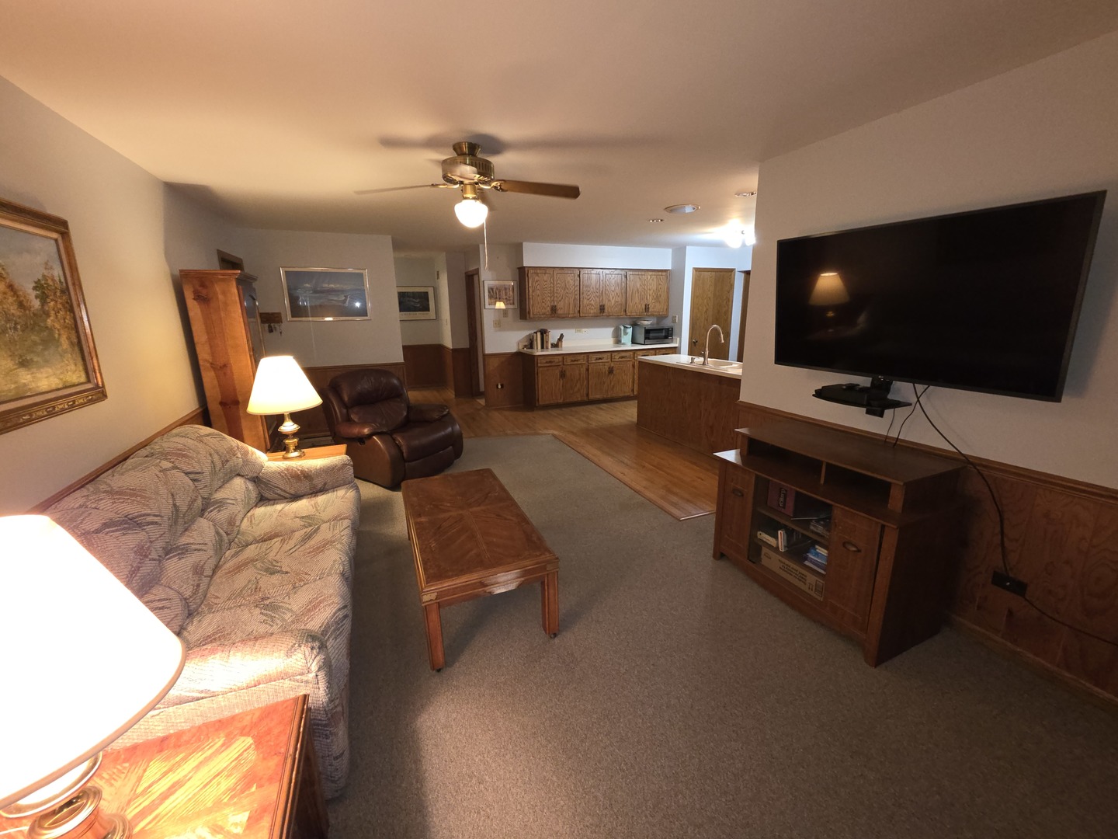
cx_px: 559
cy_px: 420
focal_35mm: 13
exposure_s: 1/40
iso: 200
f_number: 1.9
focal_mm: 2.2
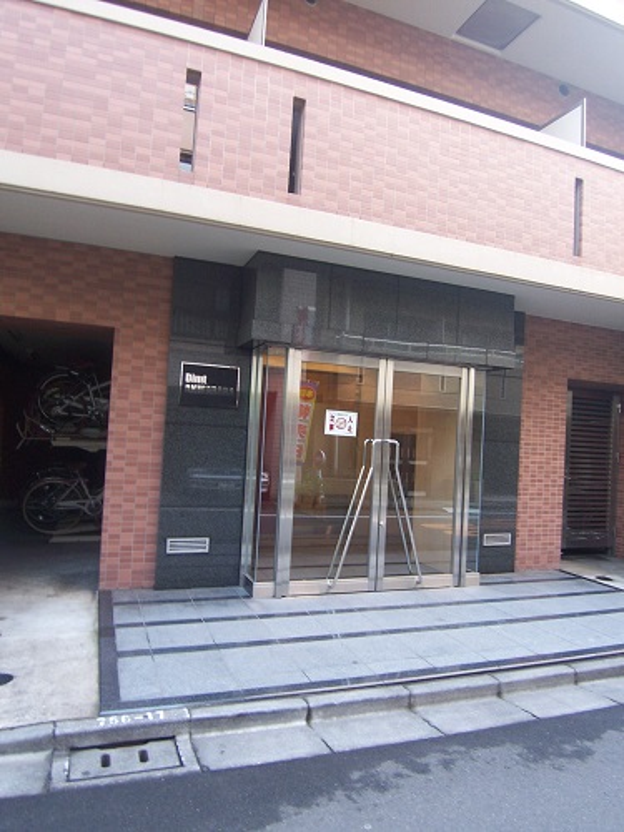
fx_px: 553
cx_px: 312
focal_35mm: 23
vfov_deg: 73.9
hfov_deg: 58.9
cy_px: 416
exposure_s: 1/30
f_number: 2.8
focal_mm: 3.8
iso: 80
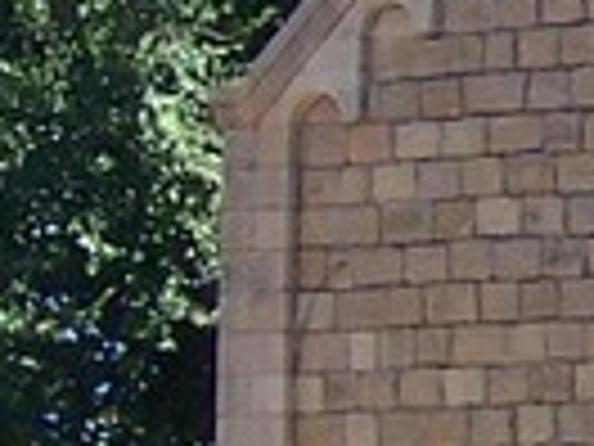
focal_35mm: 288
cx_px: 1512
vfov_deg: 5.2
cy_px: 221
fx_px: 4942
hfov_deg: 6.5
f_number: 5.6
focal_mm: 5.6
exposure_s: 1/250
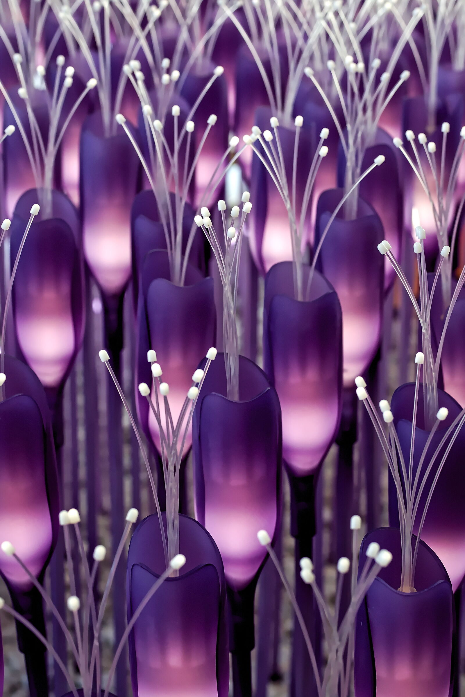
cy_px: 348
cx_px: 232
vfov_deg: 27.0
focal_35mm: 75
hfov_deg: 18.2
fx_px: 1453
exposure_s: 1/100
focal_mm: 50
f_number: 6.3
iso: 640
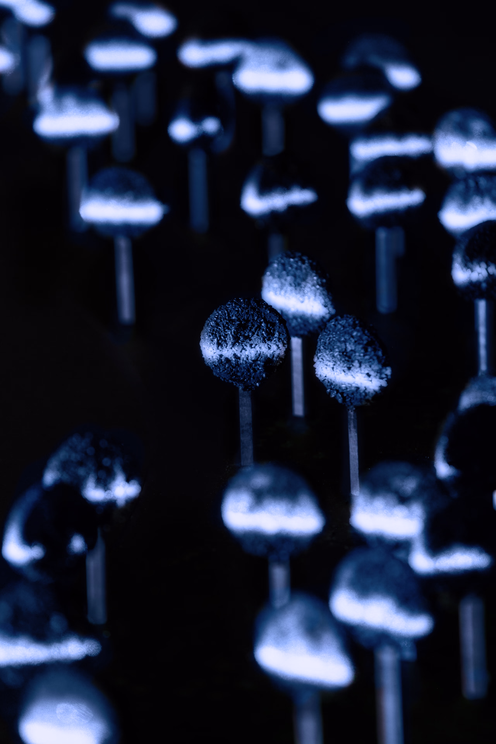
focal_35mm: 192
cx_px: 248
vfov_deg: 10.7
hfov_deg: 7.2
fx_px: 3966
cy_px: 372
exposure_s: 1
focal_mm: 192
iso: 800
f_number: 5.6
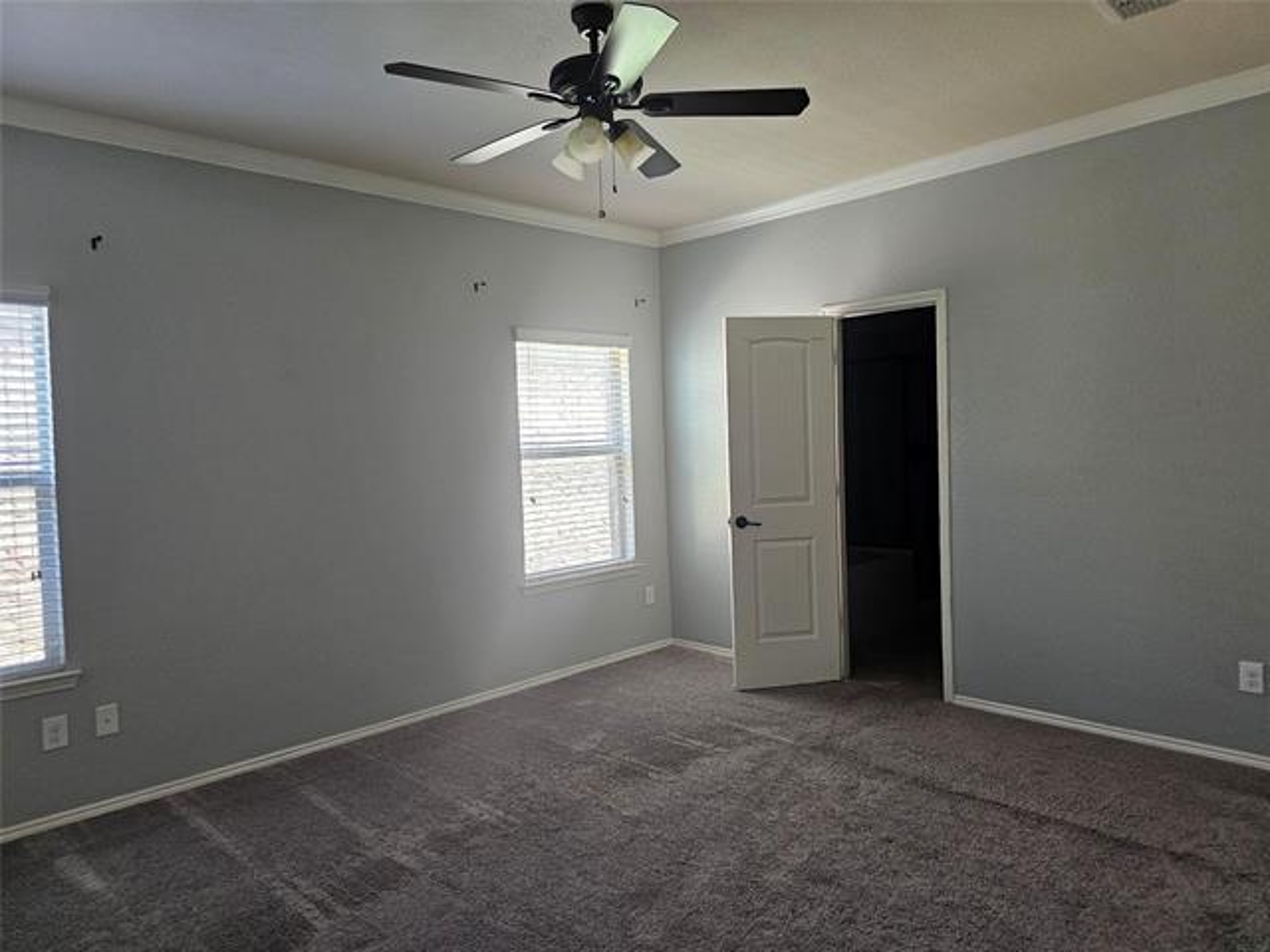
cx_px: 635
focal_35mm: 23
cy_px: 476
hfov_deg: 73.9
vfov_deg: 58.9
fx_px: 844
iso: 800
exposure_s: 1/120
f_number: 1.7
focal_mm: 6.3
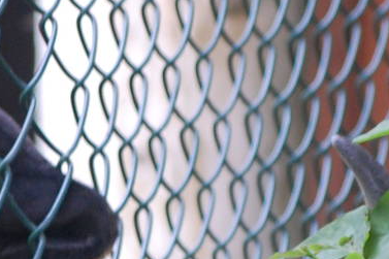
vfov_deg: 2.3
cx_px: 109
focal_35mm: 605
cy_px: 324
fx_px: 6536
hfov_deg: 3.4
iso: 640
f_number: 4.5
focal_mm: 95
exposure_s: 1/125
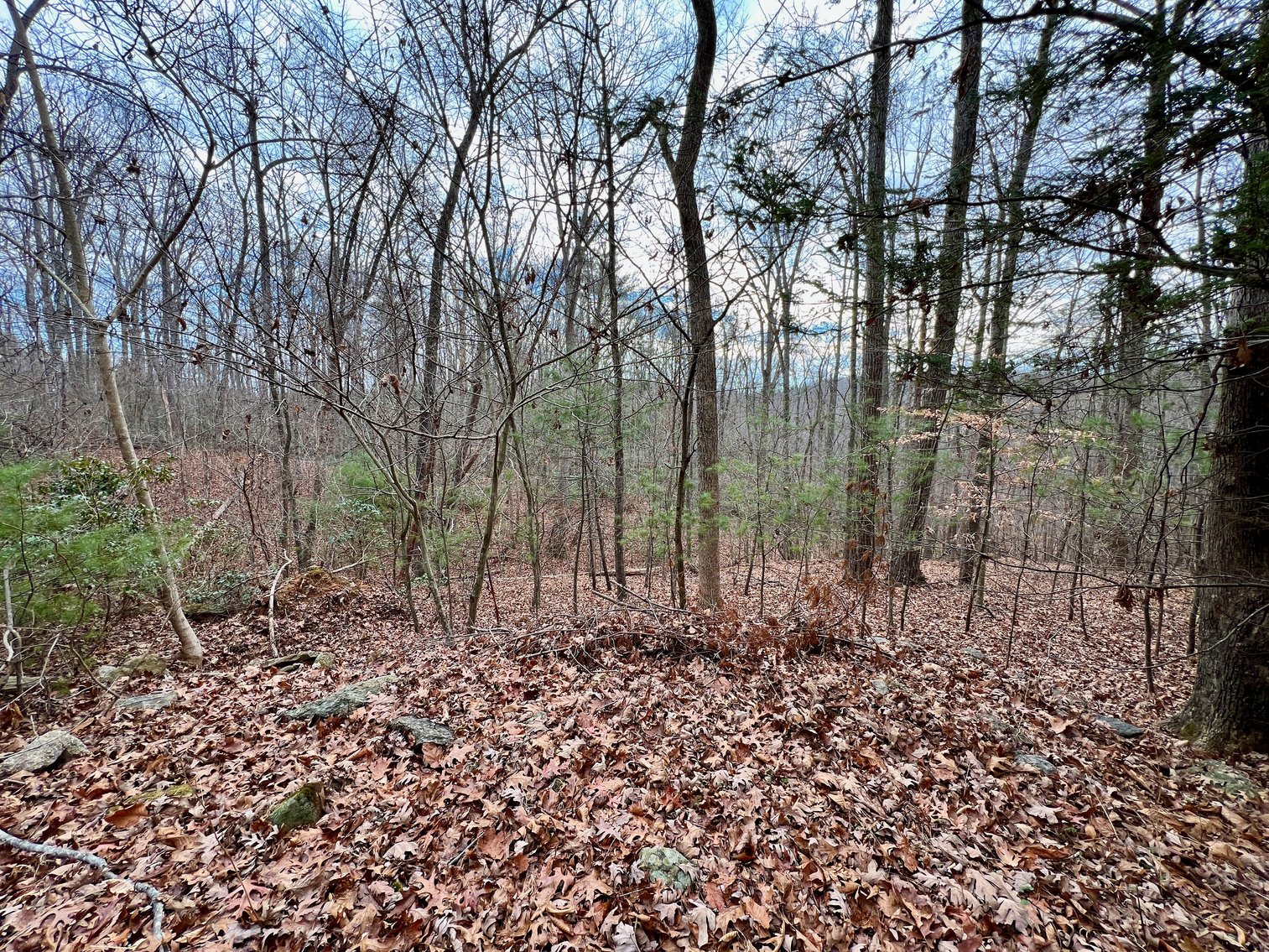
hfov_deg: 106.2
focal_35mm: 13
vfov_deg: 89.9
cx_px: 634
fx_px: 477
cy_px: 476
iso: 32
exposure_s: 1/171
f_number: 1.8
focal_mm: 1.57
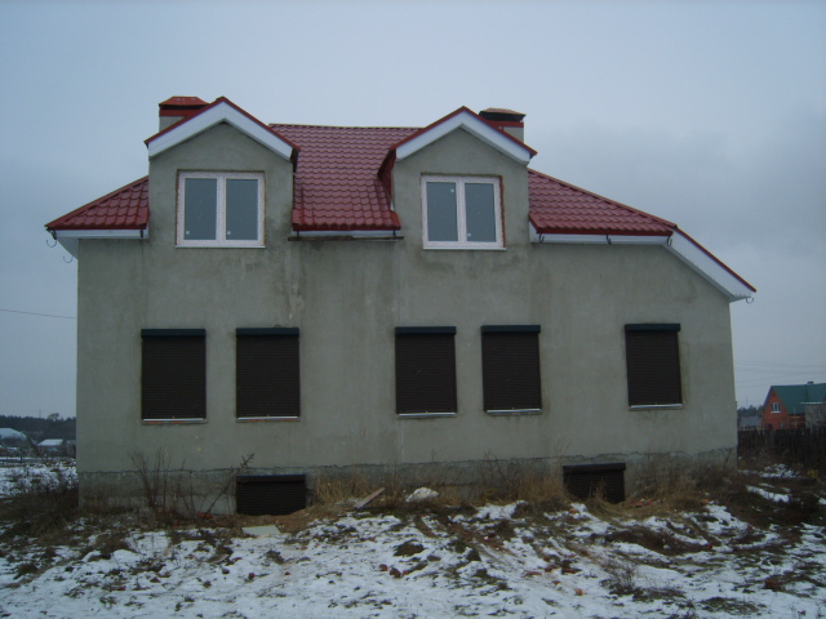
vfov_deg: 40.7
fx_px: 835
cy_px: 310
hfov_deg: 52.6
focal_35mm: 35
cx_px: 413
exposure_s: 1/250
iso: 50
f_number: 2.8
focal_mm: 7.4
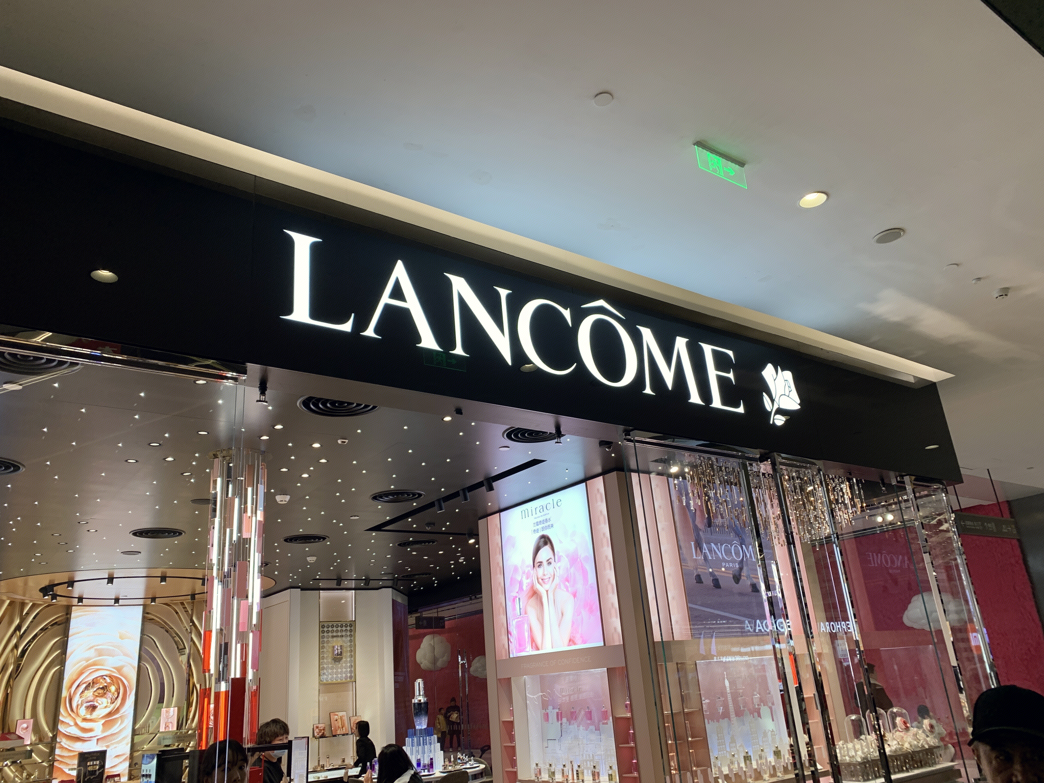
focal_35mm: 26
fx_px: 784
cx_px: 522
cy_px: 392
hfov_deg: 67.3
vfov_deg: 53.1
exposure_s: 1/100
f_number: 1.8
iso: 40
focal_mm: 4.25
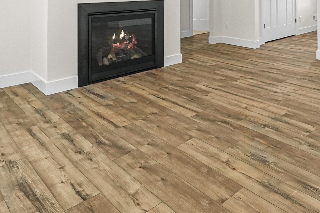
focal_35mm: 31
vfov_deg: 36.9
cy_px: -11
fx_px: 276
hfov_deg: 57.5
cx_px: 236
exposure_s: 1/25
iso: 2000
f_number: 10
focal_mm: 12
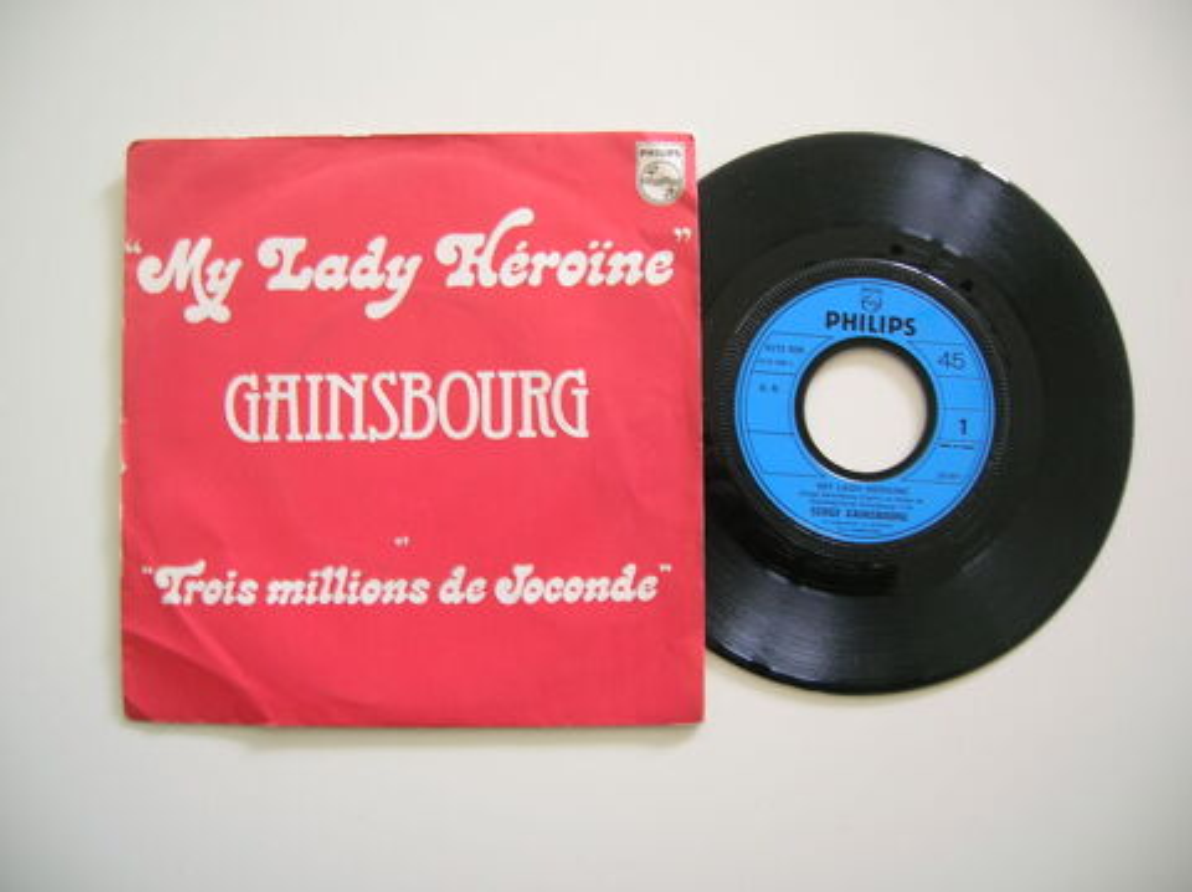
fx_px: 1170
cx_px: 596
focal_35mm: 34
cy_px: 446
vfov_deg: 41.7
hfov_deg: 54.0
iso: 50
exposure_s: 1/6.4
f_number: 2.9
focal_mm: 5.7
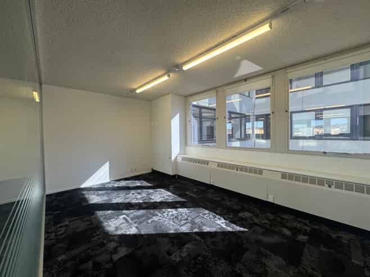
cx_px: 185
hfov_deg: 102.1
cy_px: 138
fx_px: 150
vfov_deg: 85.6
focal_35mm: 14
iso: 40
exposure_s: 1/119
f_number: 2.2
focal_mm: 2.22
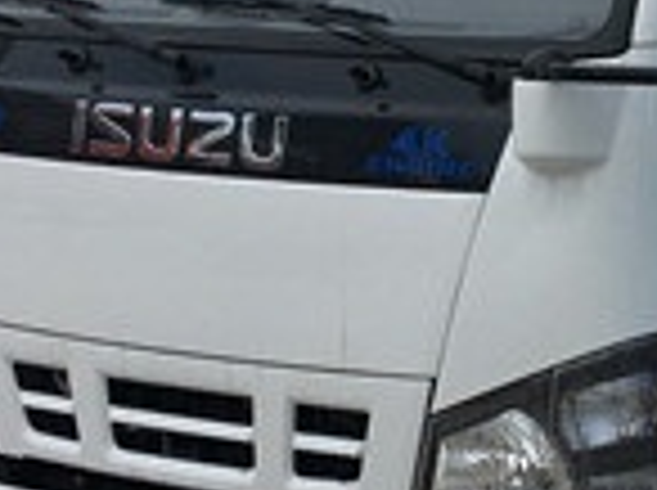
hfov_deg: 13.5
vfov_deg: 10.4
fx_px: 2672
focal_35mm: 141
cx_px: 864
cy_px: 63
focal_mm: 4.15
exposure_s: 1/1451
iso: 25
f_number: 2.2
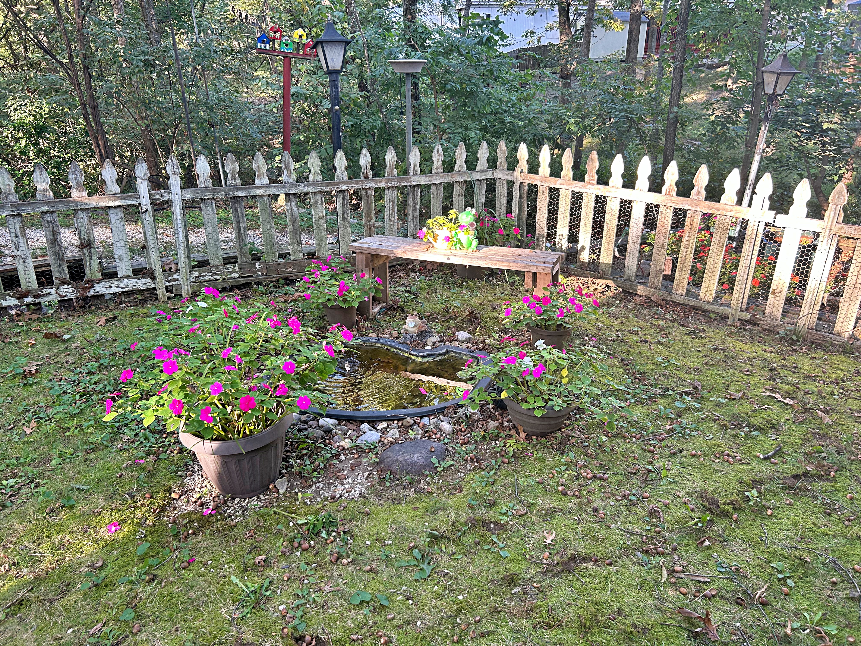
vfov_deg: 53.1
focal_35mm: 26
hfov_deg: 67.3
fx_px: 647
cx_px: 430
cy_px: 323
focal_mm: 5.7
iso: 100
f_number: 1.5
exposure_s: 1/121
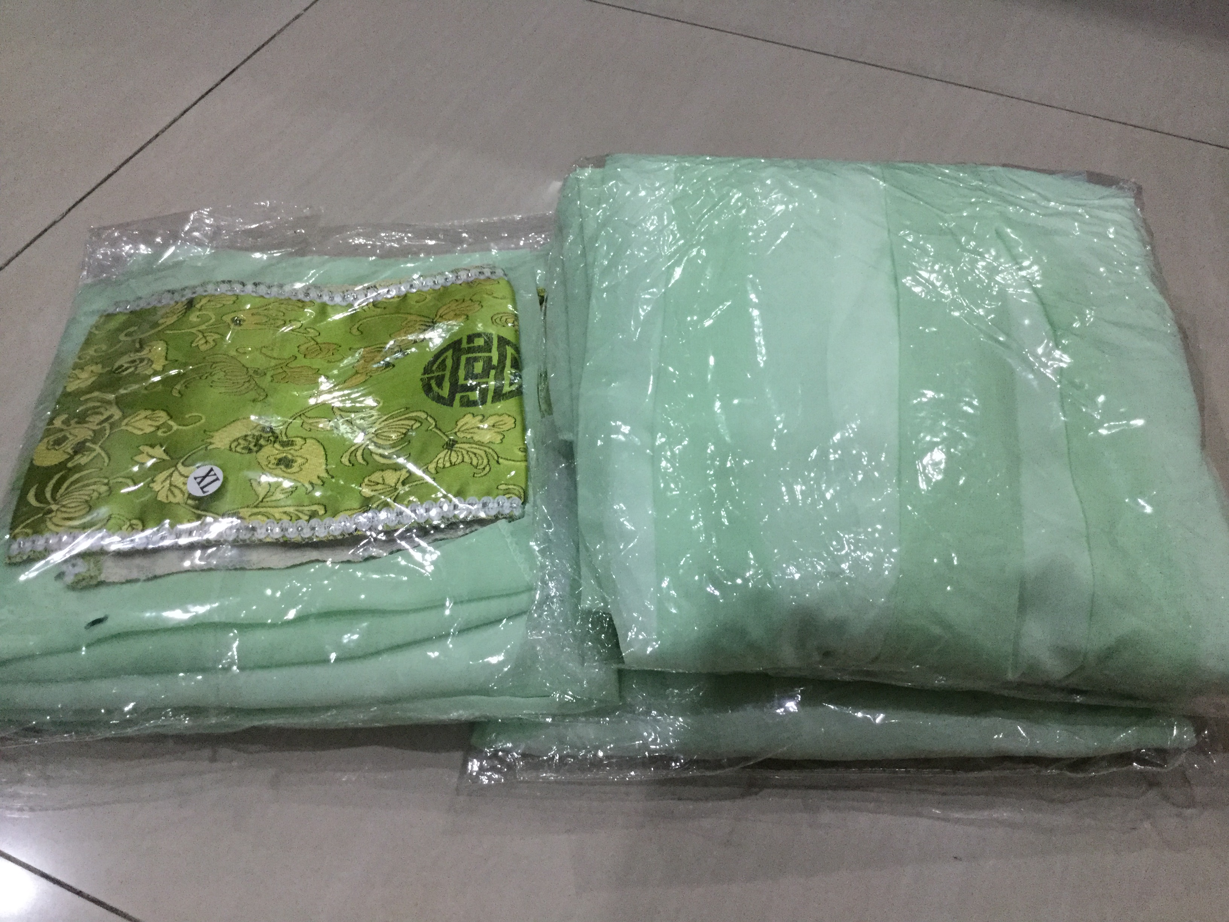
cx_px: 614
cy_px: 461
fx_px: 1101
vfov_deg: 45.4
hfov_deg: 58.4
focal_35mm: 31
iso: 200
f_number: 2.4
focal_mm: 3.3
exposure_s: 1/20
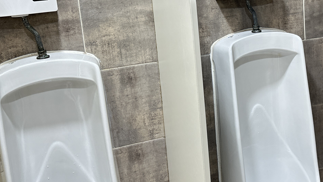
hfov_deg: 36.4
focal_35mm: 56
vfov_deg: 21.3
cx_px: 238
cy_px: 48
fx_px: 480
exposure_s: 1/60
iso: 250
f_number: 1.78
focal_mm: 6.86
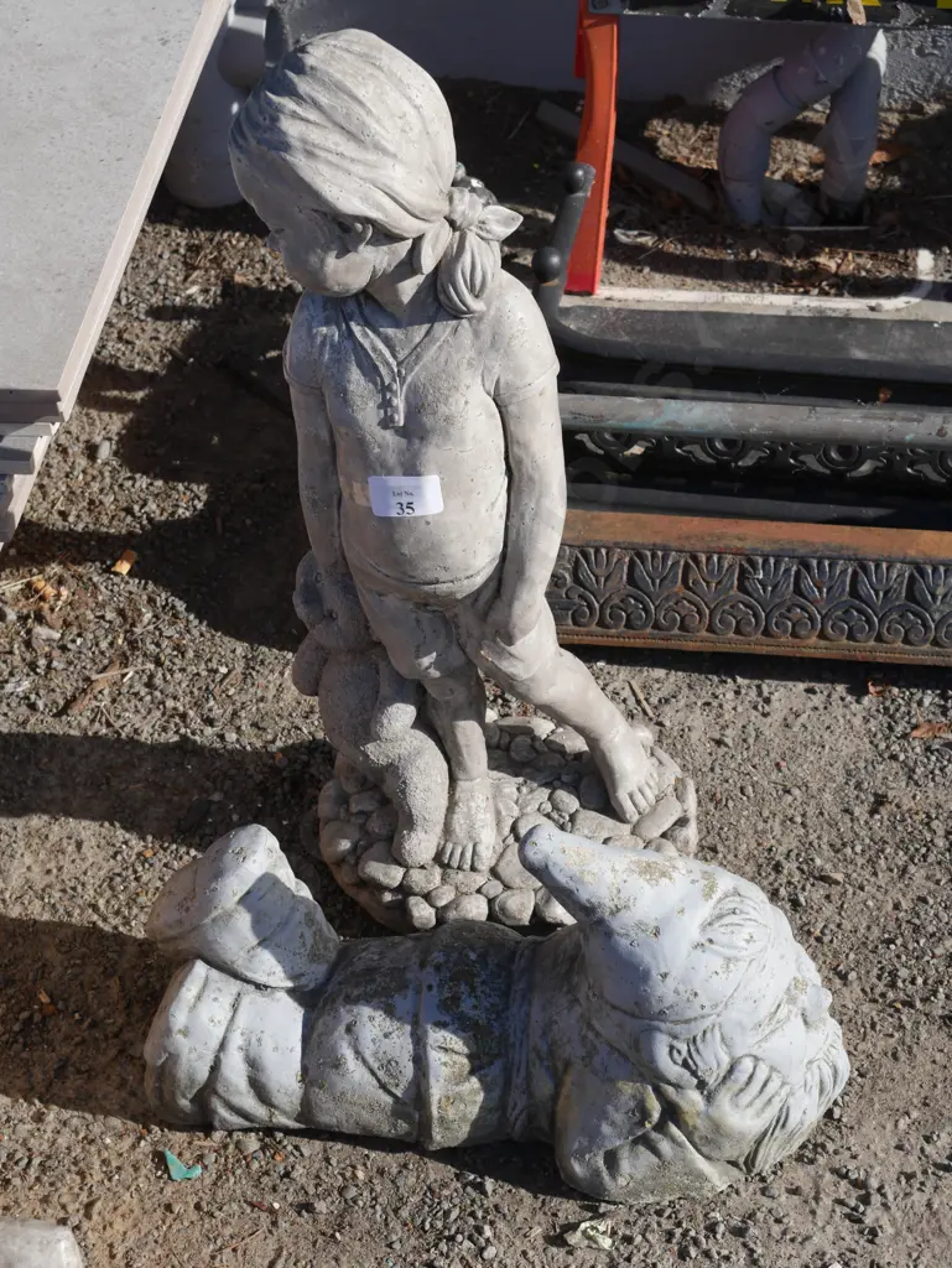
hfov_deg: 23.7
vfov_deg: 31.2
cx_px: 476
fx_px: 2272
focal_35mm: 62
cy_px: 634
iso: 200
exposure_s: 1/320
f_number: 8
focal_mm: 31
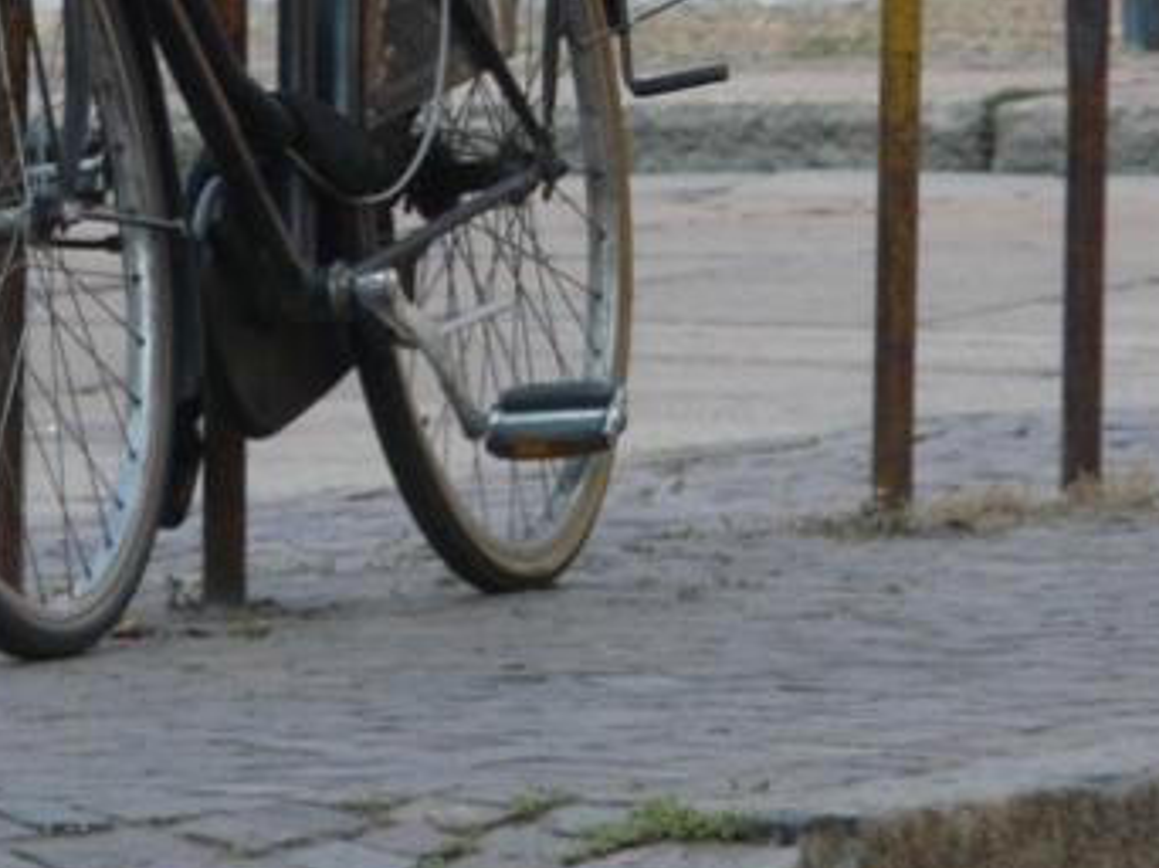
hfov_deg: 1.9
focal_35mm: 1018
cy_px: 61
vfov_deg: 1.5
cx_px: 312
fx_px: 34060
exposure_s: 1/125
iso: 200
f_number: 6.3
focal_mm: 82.8
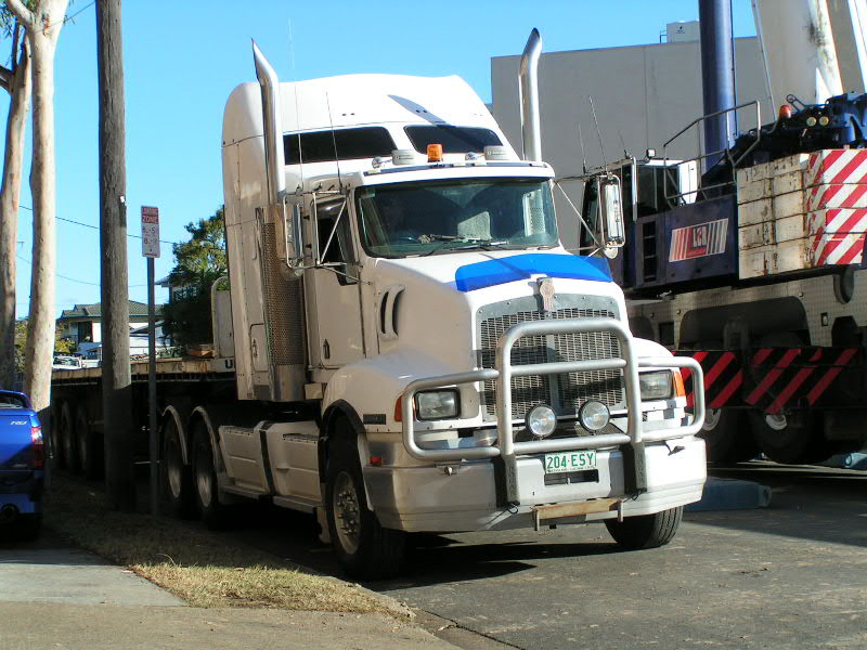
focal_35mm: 79
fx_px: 1979
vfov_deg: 18.7
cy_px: 325
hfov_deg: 24.7
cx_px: 434
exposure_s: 1/320
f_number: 5.6
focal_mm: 12.1
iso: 50
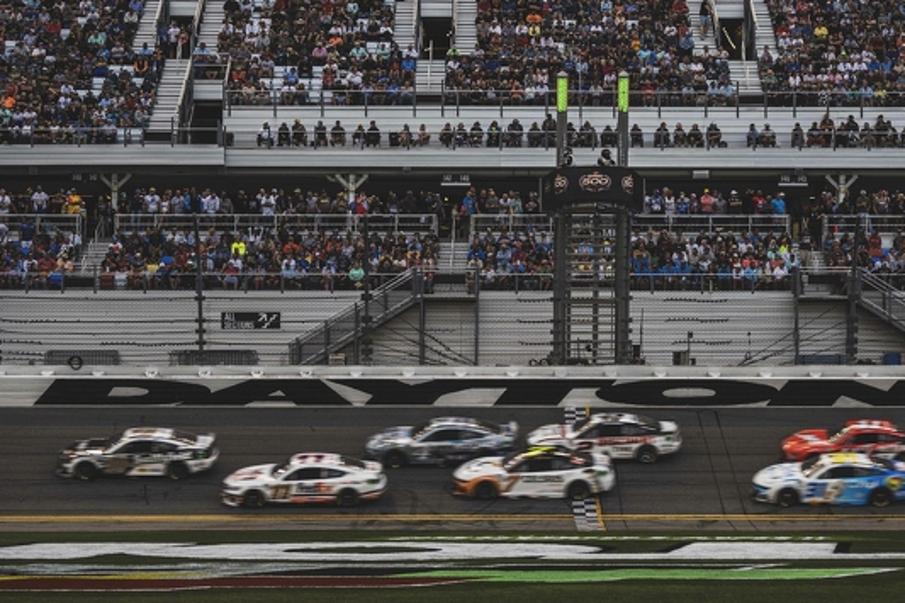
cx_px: 572
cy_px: 354
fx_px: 2613
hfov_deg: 19.6
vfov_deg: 13.2
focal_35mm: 104
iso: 160
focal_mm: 70
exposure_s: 1/400
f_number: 2.8
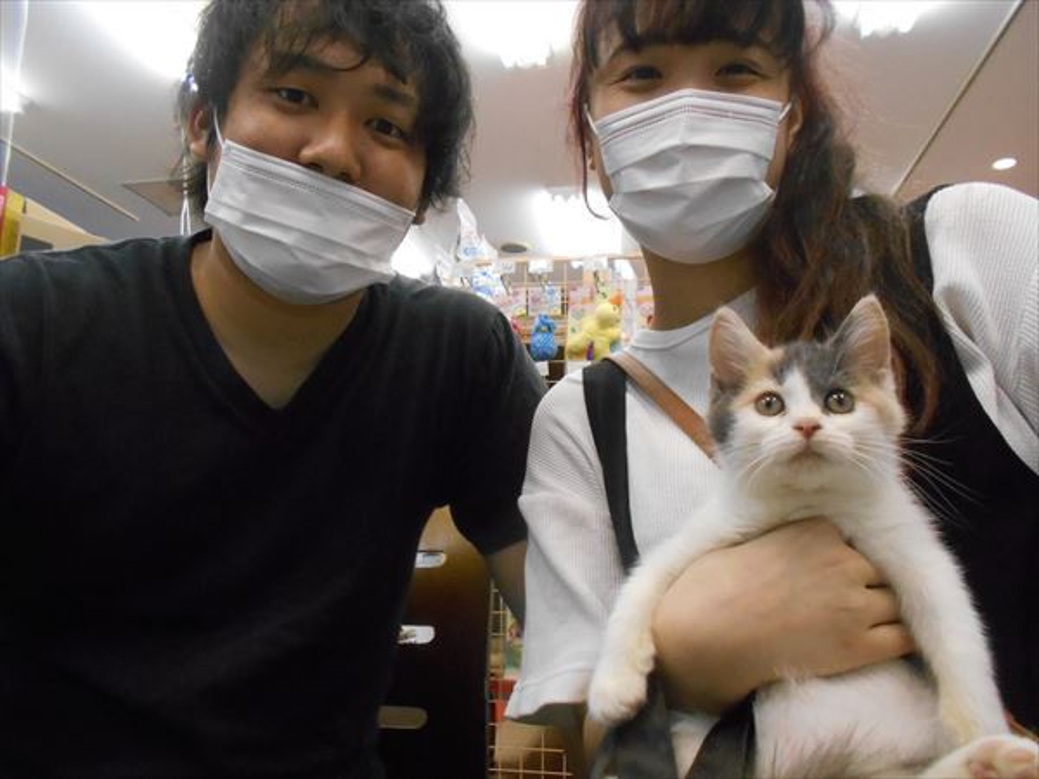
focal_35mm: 26
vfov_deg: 53.1
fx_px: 780
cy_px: 390
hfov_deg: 67.3
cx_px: 520
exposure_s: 1/100
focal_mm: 4.6
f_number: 3.2
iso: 800
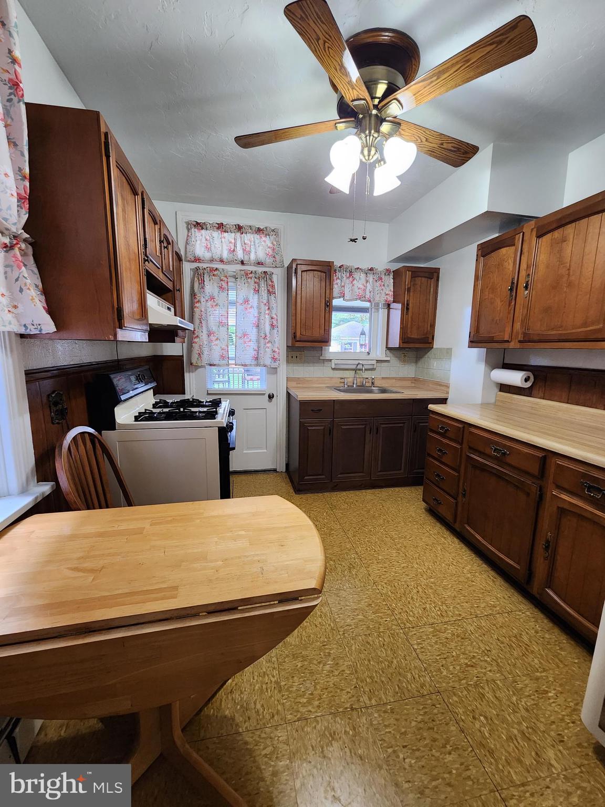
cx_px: 302
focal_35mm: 13
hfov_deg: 89.9
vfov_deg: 106.2
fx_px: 303
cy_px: 404
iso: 320
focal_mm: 2.2
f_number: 2.2
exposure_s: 1/40
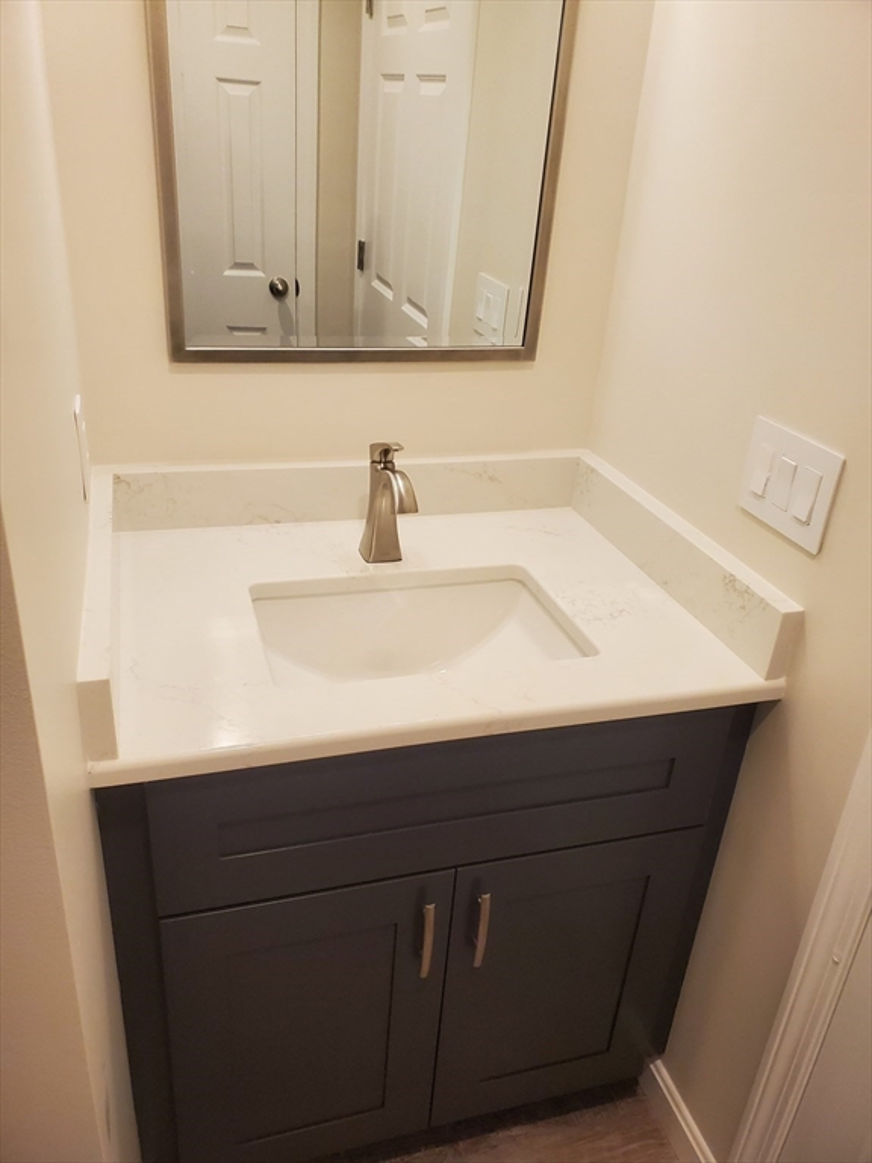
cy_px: 582
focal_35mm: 26
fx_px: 873
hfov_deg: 53.1
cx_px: 436
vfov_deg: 67.3
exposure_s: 1/120
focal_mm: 4.3
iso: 320
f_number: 2.4
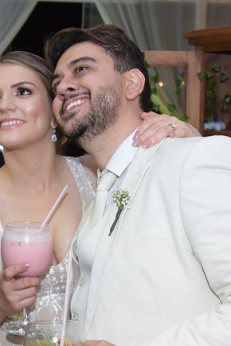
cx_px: -18
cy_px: 139
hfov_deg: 14.7
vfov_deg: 22.3
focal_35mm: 91
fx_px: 876
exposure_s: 1/50
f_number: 5
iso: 1000
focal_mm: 22
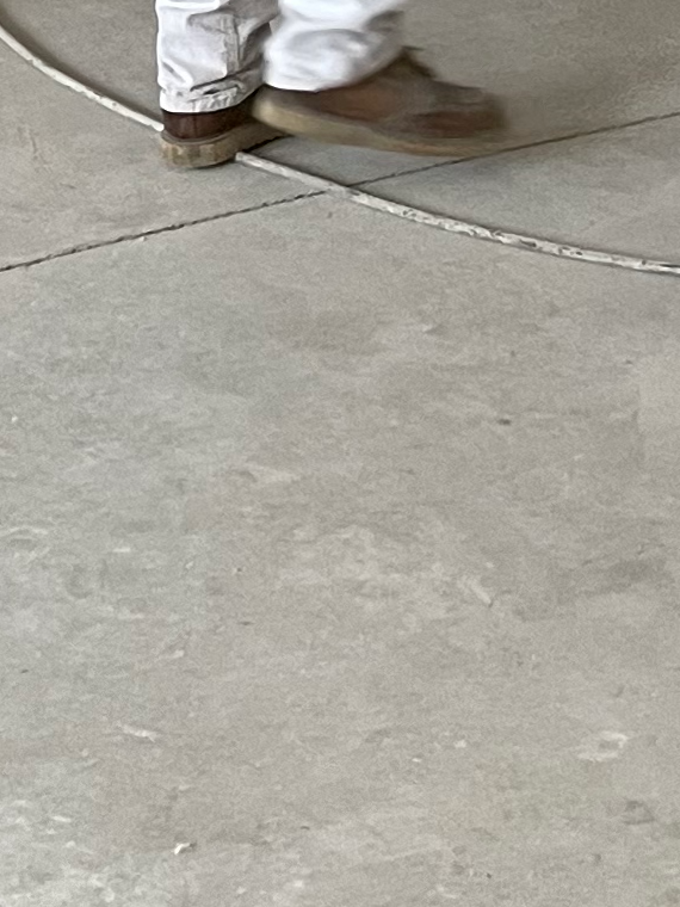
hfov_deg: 10.7
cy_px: -807
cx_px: 350
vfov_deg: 12.8
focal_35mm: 138
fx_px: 3615
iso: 125
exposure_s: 1/69
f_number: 1.6
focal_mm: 4.2
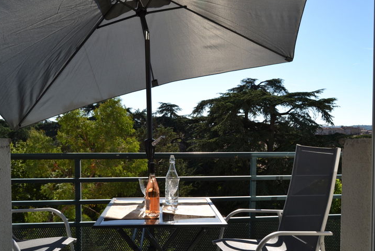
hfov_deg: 61.9
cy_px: 136
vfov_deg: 43.6
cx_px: 193
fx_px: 313
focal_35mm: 30
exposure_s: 1/250
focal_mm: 18
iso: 100
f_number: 8
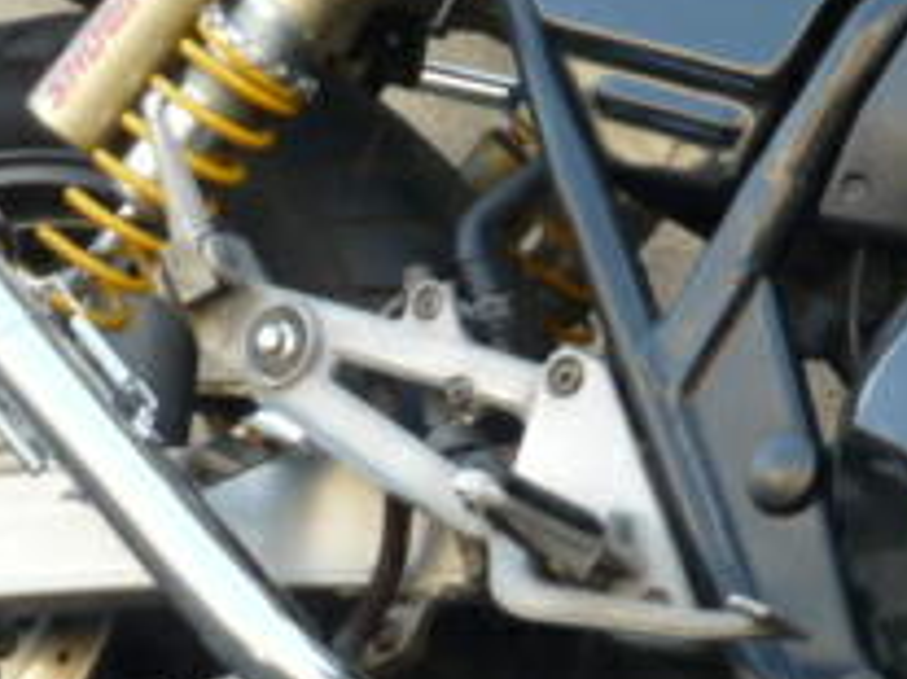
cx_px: 824
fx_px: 8013
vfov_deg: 4.9
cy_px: 355
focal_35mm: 306
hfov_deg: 6.5
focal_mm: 10.2
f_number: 3.7
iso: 100
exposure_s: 1/60
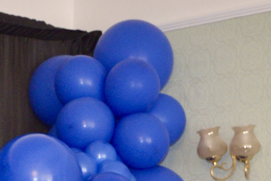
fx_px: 986
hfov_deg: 15.6
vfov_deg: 9.5
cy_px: 399
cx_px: 147
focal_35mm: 131
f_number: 3.5
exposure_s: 1/30
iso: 800
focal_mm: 18
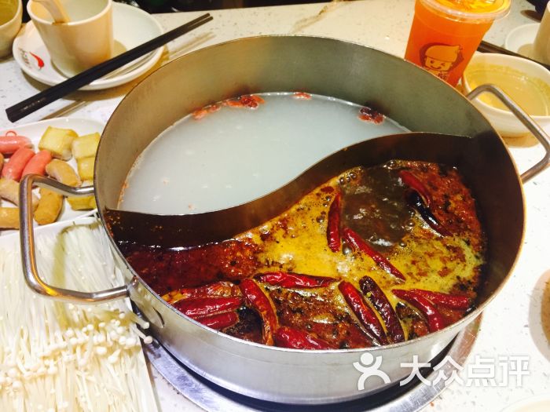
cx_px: 275
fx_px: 461
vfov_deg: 48.2
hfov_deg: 61.7
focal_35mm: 29
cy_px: 206
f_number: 2.2
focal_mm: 4.15
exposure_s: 1/17
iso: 100
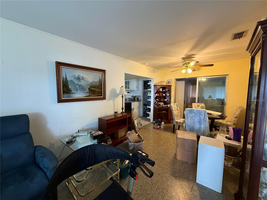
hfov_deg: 102.1
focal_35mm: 14
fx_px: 108
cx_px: 134
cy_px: 100
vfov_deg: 85.7
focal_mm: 2.22
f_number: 2.2
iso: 400
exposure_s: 1/60
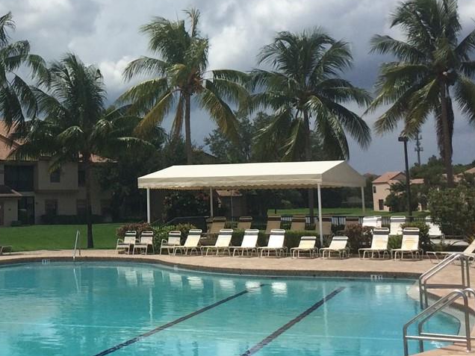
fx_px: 1002
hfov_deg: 25.8
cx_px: 48
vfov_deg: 20.0
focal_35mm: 73
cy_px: 79
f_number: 2.2
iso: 32
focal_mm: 4.15
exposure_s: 1/5882
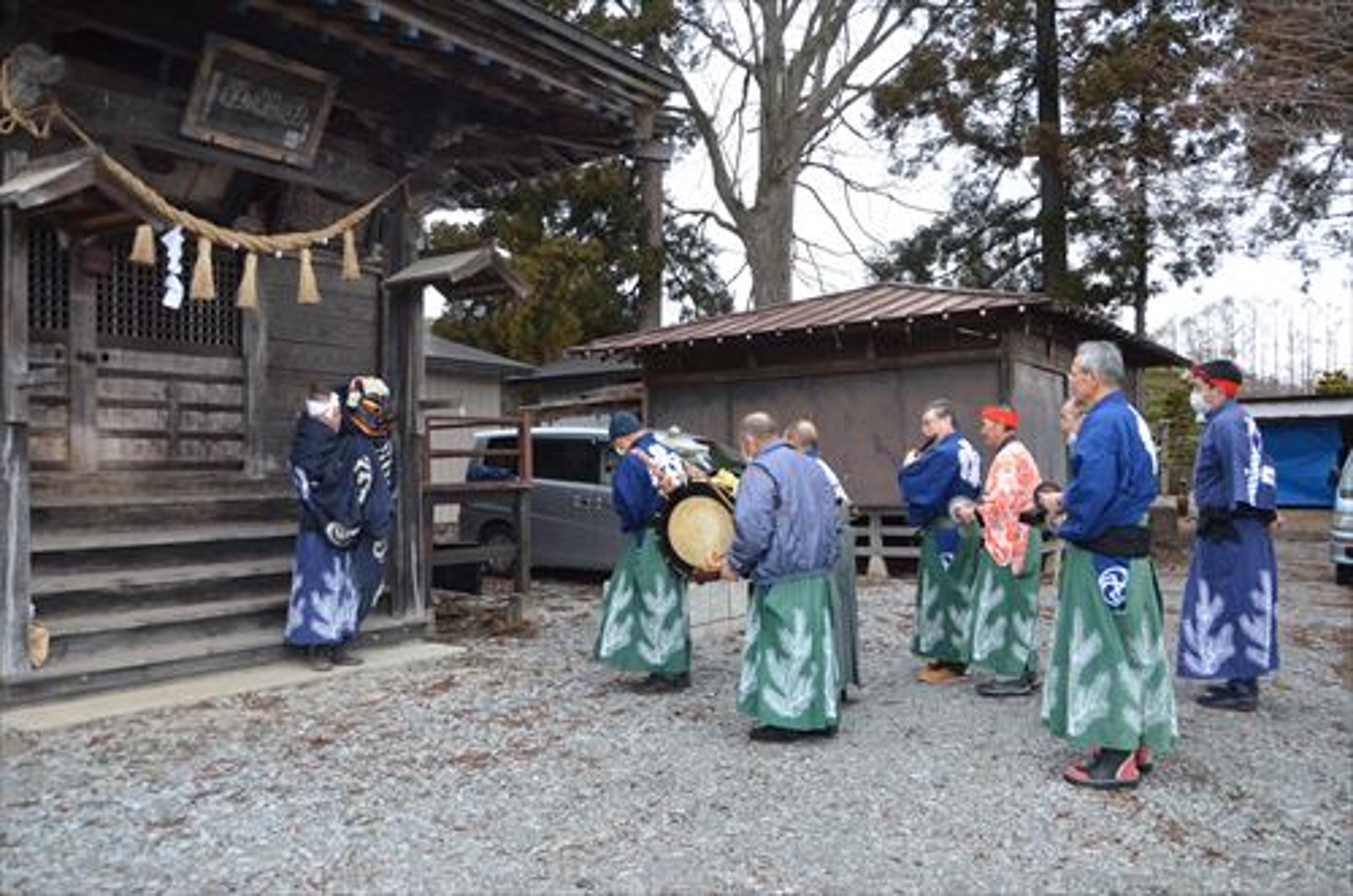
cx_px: 676
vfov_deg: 43.4
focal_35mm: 30
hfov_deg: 62.0
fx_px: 1125
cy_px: 448
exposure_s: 1/1250
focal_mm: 20
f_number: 4
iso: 3200
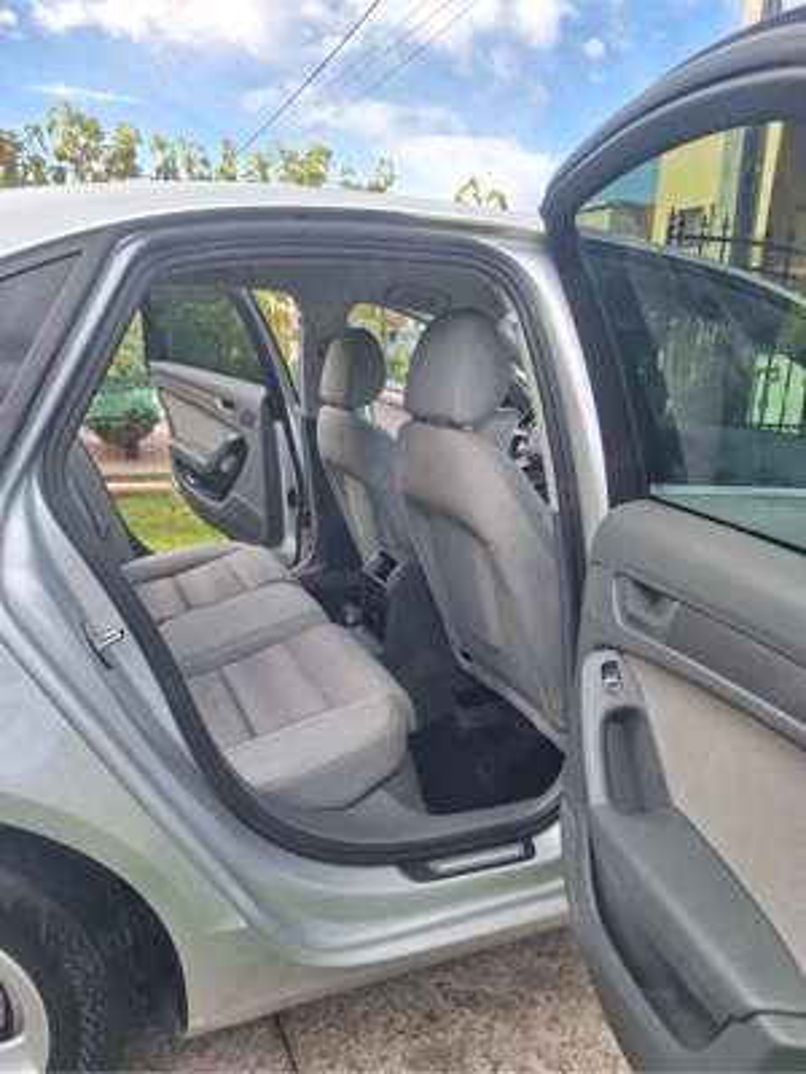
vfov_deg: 73.9
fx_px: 714
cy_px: 537
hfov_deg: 58.9
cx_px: 403
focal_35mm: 23
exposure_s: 1/608
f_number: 1.8
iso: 40
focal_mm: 5.54
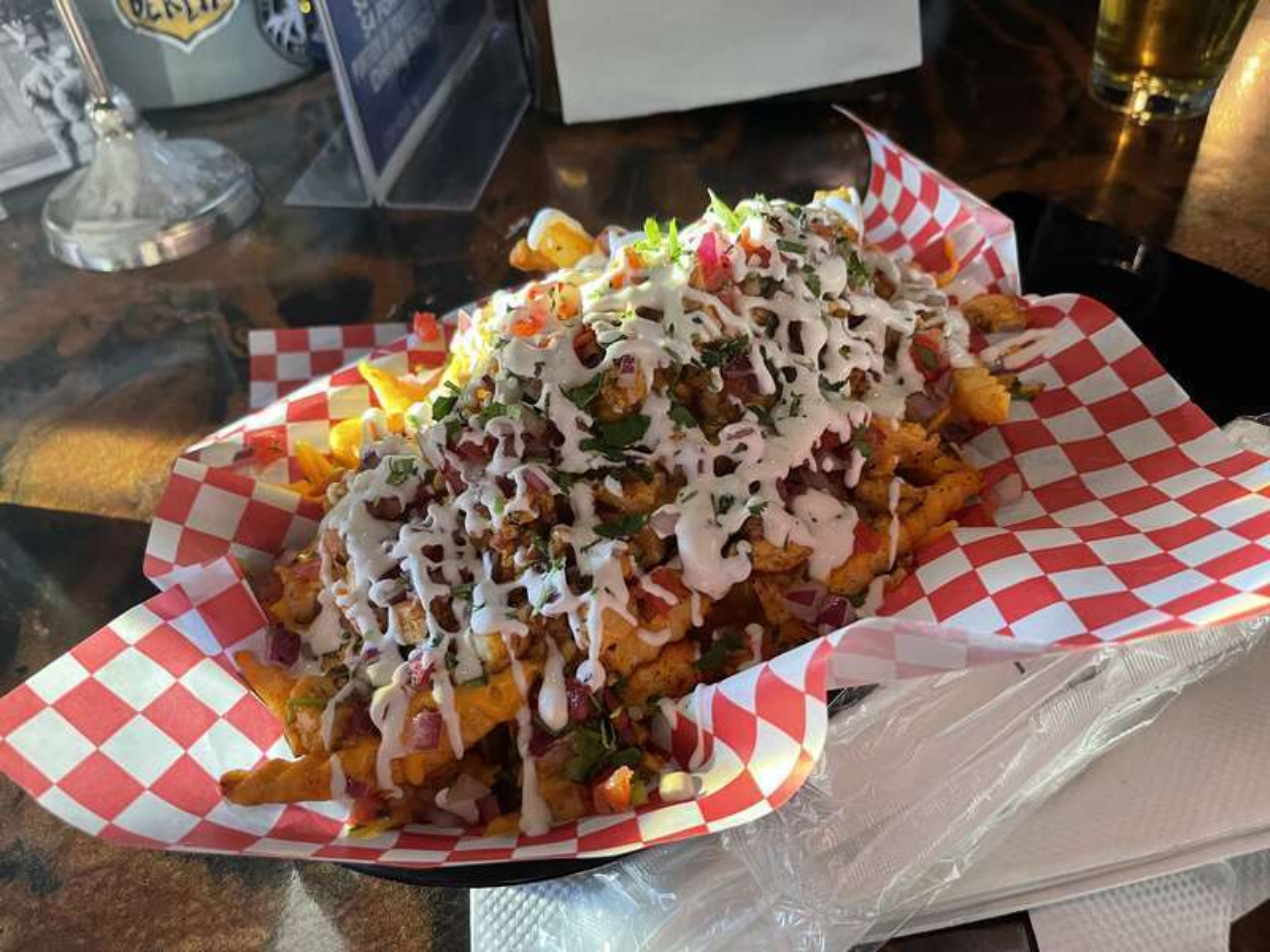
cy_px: 476
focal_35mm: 26
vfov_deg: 53.1
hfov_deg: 67.3
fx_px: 954
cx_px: 635
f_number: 1.6
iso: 320
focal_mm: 5.1
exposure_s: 1/60
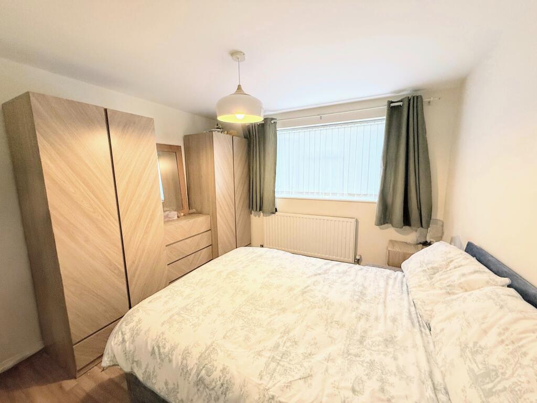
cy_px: 202
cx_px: 268
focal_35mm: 14
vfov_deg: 85.7
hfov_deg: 102.1
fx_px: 217
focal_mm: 2.22
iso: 250
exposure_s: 1/100
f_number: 2.2
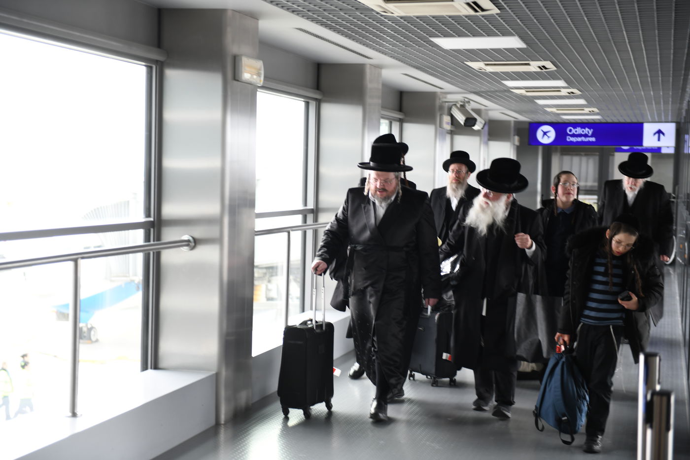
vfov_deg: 22.6
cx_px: 345
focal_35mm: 60
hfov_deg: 33.4
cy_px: 230
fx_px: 1150
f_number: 2.8
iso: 320
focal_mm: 60
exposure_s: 1/100
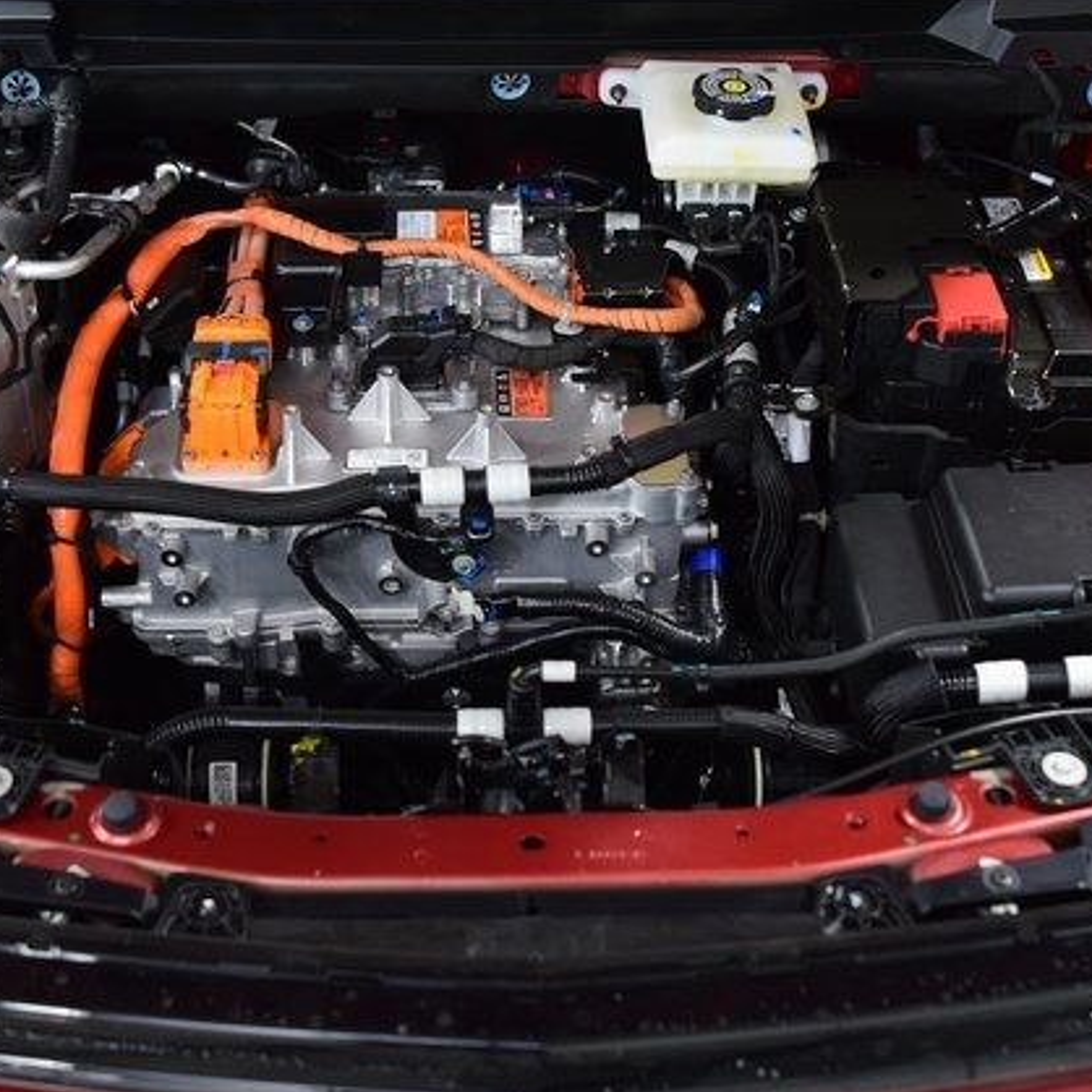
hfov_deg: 30.2
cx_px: 483
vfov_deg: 30.2
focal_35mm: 57
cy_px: 547
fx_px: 2022
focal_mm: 29
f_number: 3.2
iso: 1600
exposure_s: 1/60
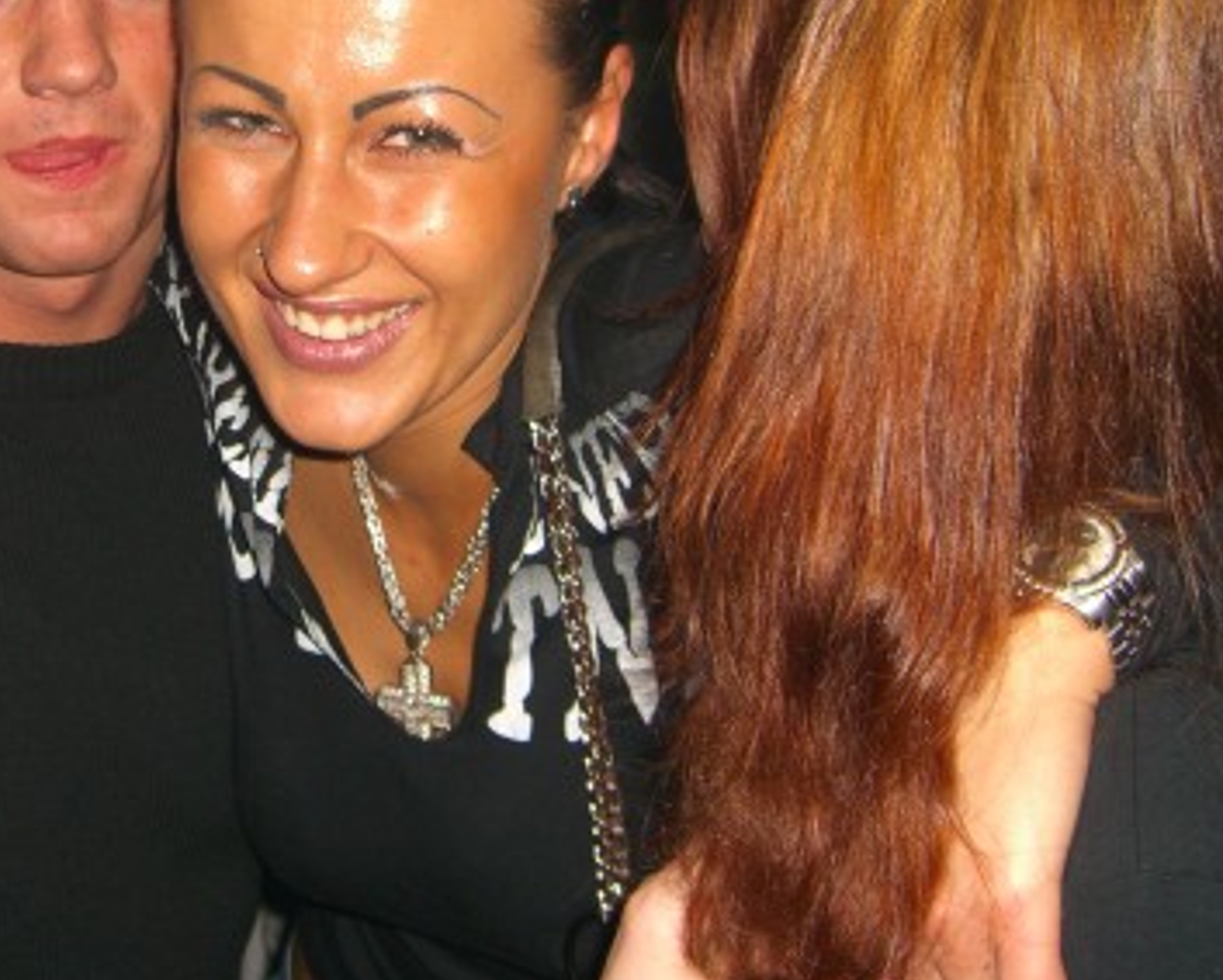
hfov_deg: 29.7
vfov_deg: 24.1
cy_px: 277
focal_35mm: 63
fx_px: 2282
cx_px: 353
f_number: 2.8
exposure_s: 1/60
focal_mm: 7.9
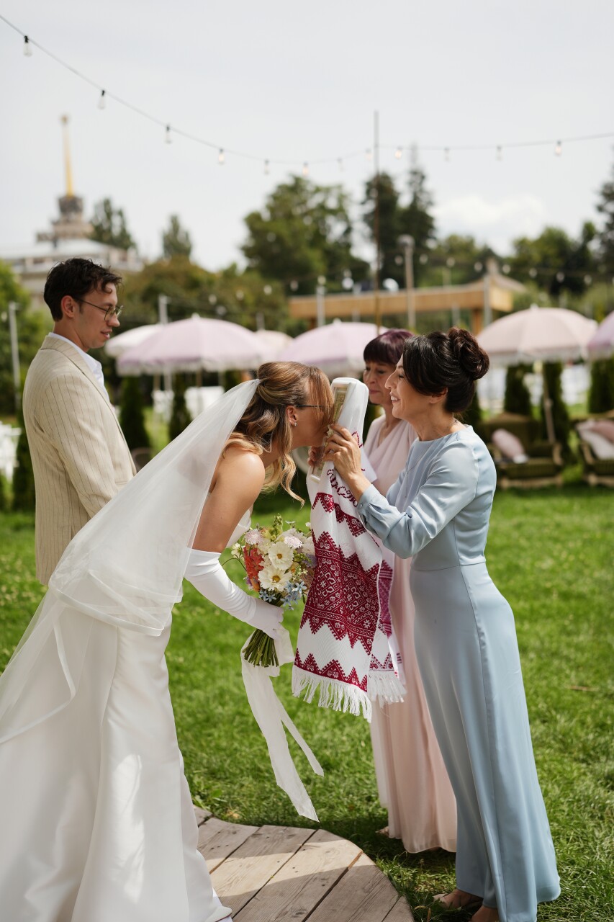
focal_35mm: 50
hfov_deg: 27.0
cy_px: 461
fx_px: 1279
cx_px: 307
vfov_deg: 39.6
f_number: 2
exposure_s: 1/5000
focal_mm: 50
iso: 125
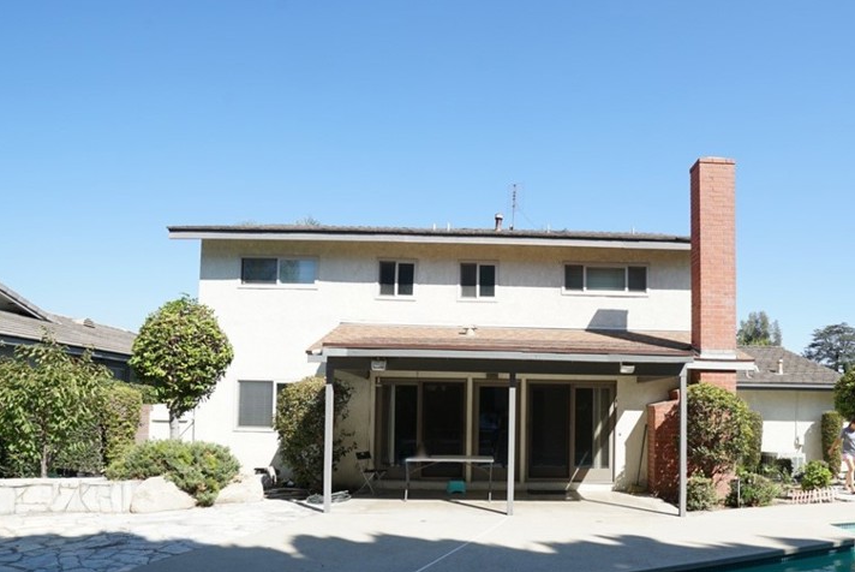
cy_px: 389
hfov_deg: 75.2
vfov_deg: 53.9
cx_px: 514
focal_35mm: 23
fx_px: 547
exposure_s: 1/125
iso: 100
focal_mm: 16
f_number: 8
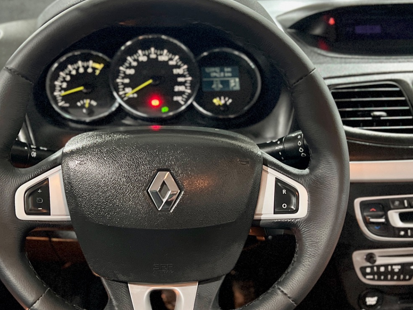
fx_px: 608
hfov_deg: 37.4
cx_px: 181
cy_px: 178
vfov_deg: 28.5
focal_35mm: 51
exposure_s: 1/30
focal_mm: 5.7
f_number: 1.5
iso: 500
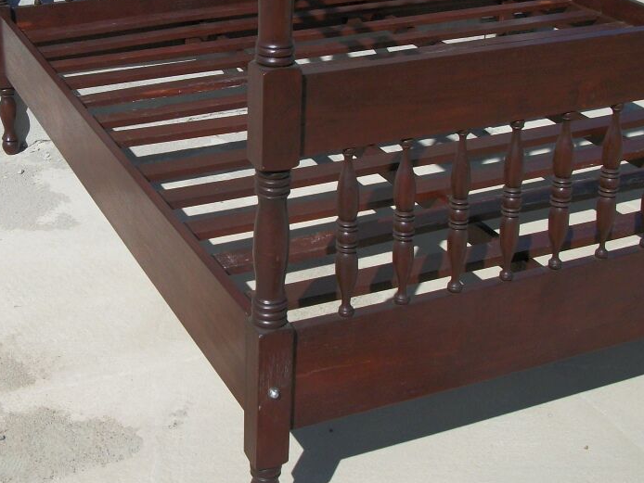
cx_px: 185
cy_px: 164
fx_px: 1098
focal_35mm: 59
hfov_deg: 32.2
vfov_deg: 24.7
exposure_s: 1/320
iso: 80
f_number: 8.8
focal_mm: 5.7
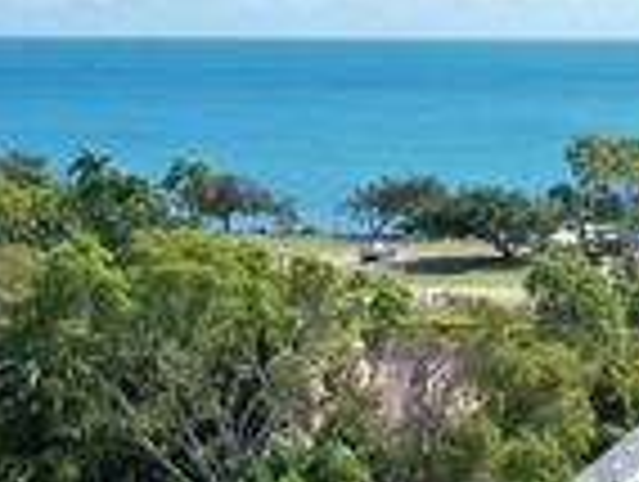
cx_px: 900
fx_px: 1646
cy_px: 588
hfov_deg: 19.7
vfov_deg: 16.0
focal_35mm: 89
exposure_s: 1/400
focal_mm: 10.26
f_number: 5.6
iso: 100
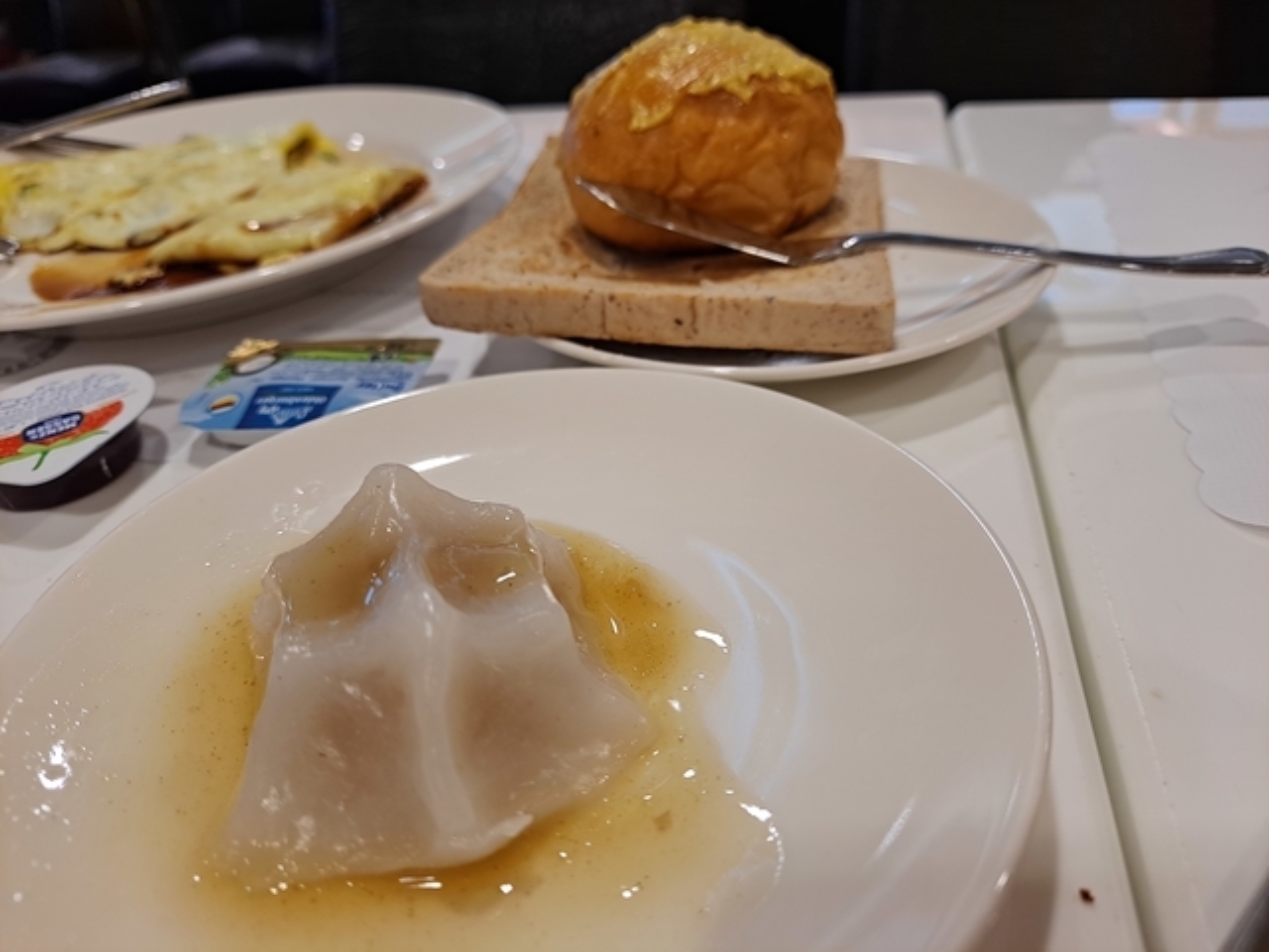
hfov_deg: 71.6
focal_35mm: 24
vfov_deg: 56.8
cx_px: 634
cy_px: 476
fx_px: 880
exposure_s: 1/60
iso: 80
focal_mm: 5.23
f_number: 1.8
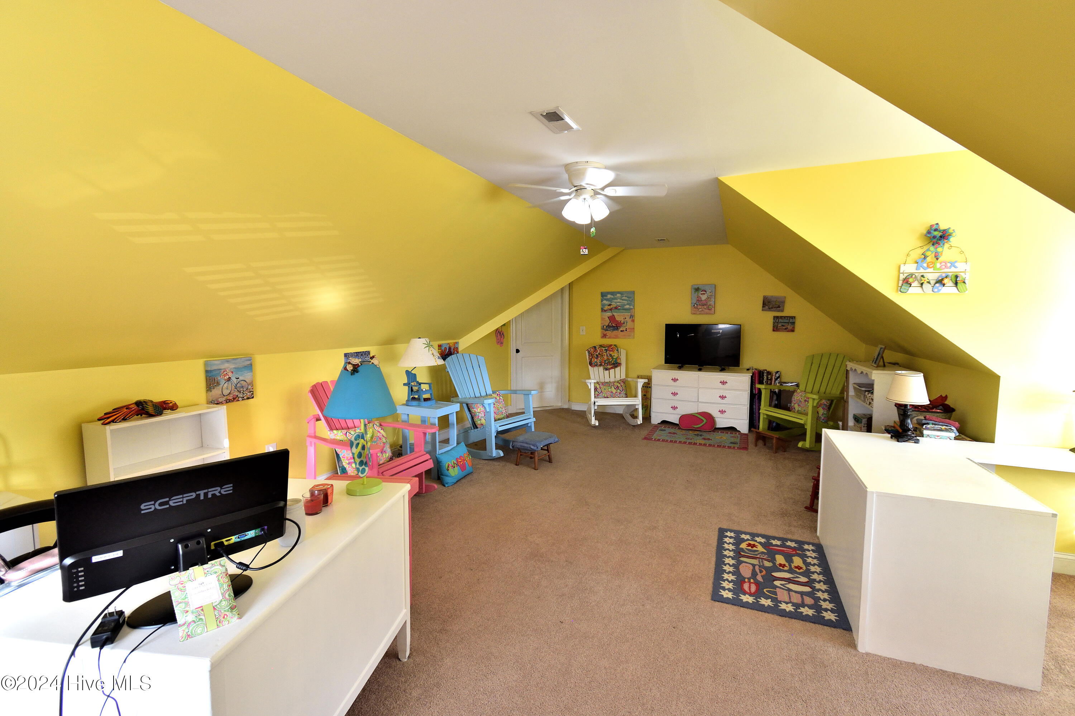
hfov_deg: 100.4
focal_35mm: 15
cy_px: 358
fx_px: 448
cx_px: 538
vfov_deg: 77.3
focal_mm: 10
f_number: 4.5
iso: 400
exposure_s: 1/60
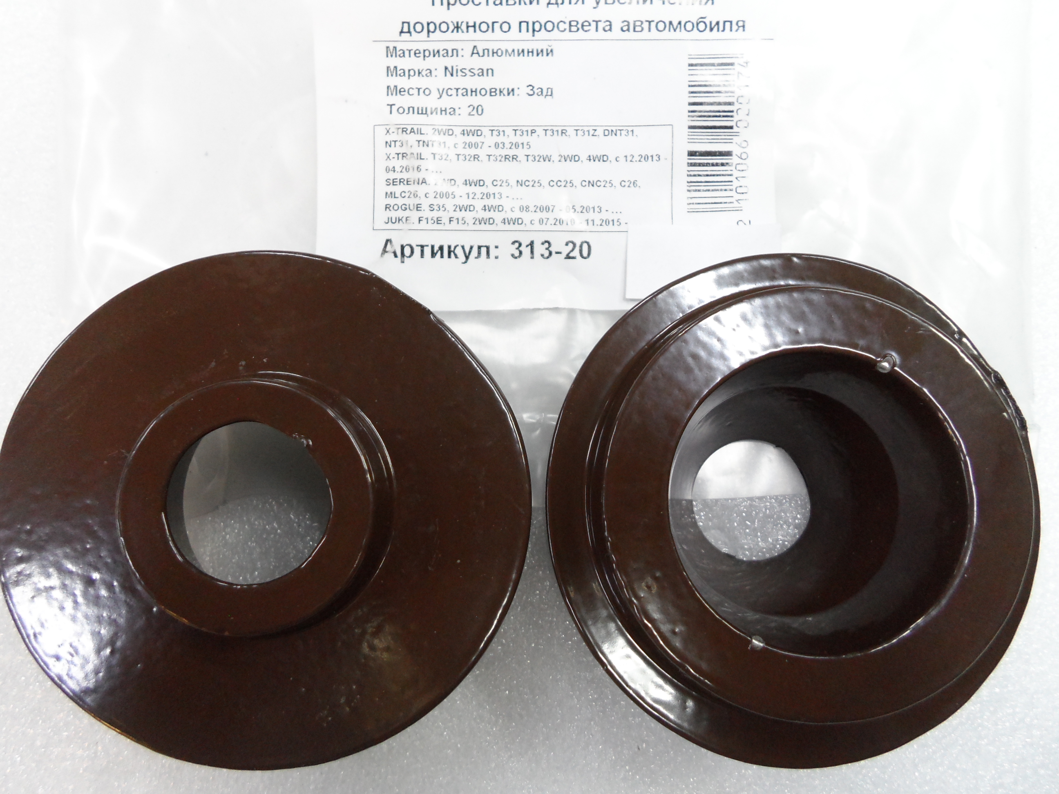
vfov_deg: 54.9
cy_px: 397
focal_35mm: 25
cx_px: 530
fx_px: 765
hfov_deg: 69.4
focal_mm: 4.5
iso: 240
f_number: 2.5
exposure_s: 1/30
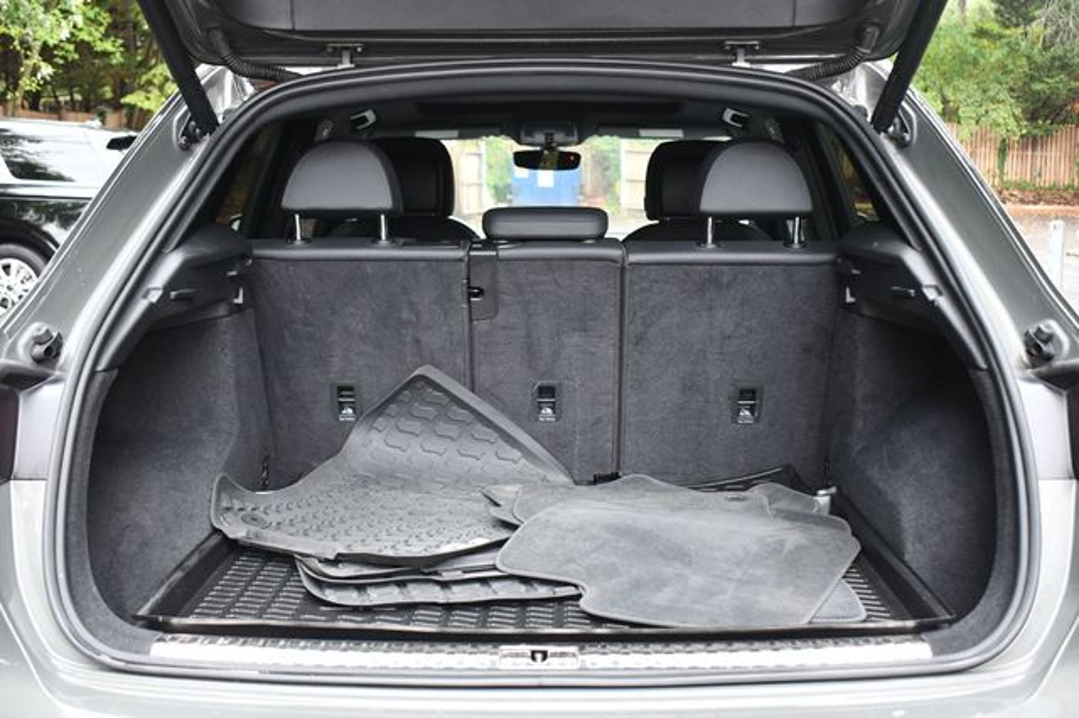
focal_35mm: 42
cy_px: 359
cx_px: 540
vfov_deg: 31.9
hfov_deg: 46.4
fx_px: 1258
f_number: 4.2
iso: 1250
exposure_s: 1/125
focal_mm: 28
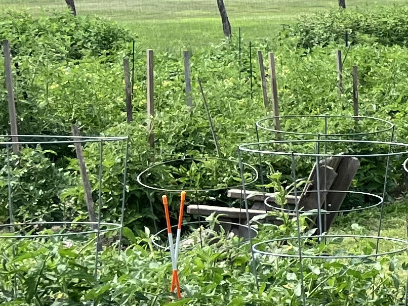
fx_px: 1533
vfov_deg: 11.4
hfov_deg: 11.9
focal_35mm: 130
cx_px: 1013
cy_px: 191
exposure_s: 1/1536
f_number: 1.6
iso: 50
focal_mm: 5.1
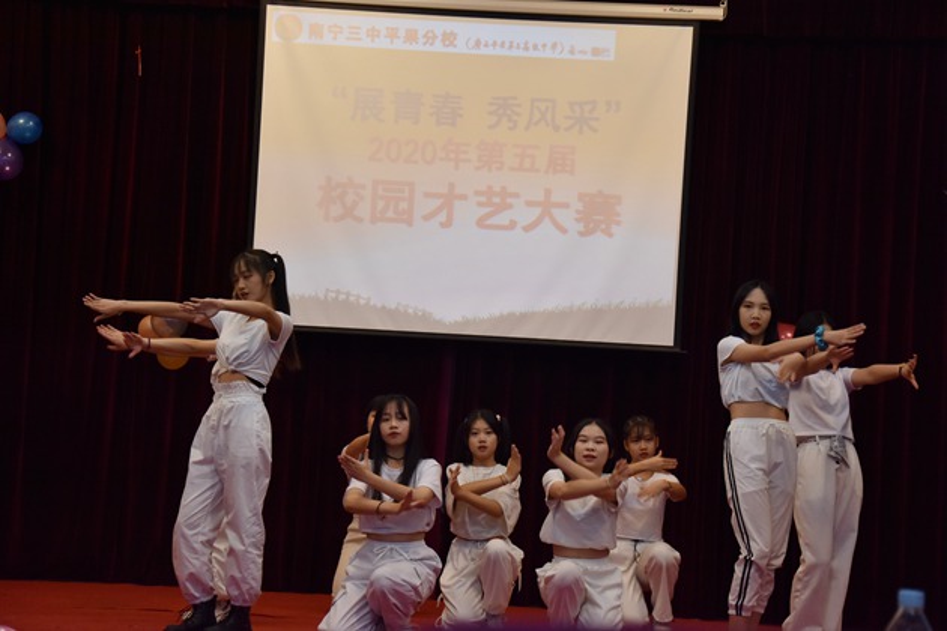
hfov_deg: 23.4
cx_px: 474
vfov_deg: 15.7
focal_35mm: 87
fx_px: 2288
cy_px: 316
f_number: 5
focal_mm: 58
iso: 1000
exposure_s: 1/250
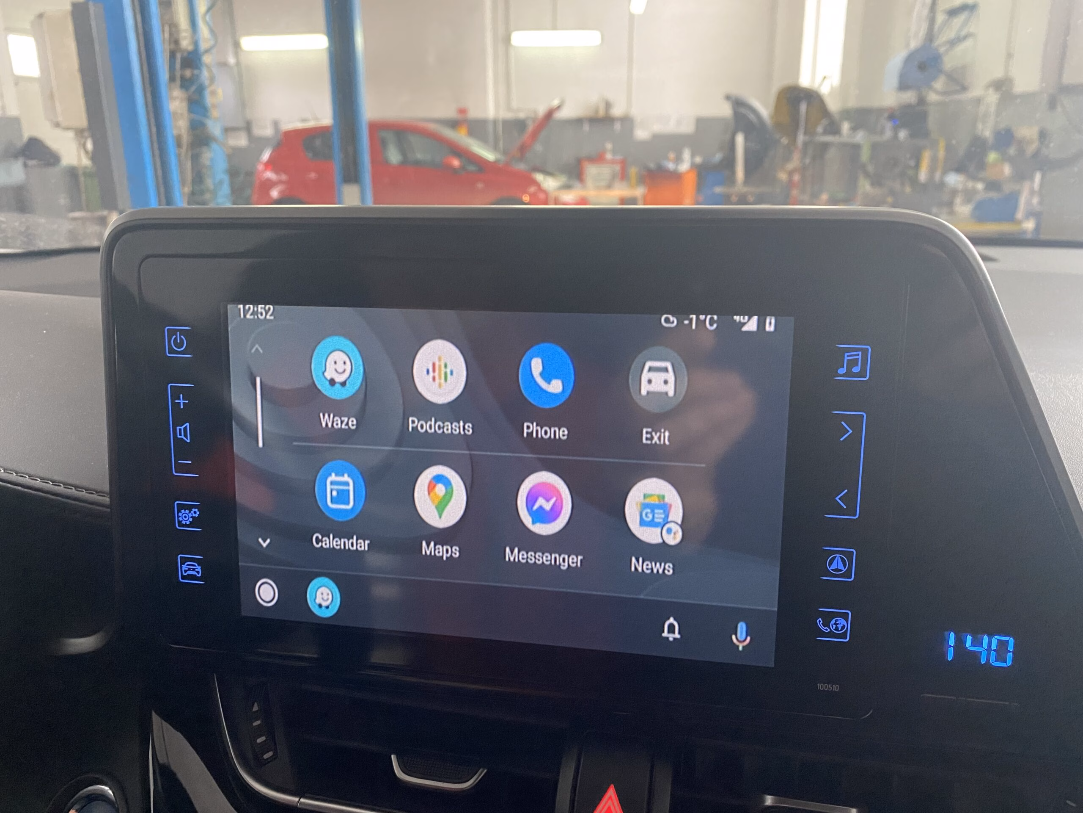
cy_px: 406
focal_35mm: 26
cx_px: 542
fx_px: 813
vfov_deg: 53.1
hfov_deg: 67.3
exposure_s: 1/48
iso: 500
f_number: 1.8
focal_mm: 4.25
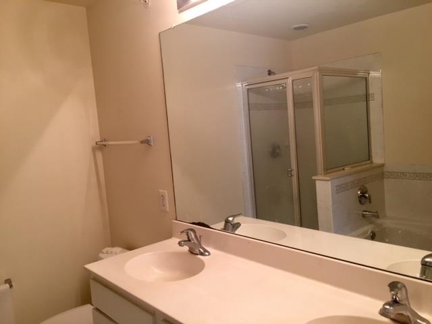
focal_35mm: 29
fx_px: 362
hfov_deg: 61.7
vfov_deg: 48.2
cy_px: 162
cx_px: 216
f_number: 2.2
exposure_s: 1/40
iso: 32
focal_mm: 4.15
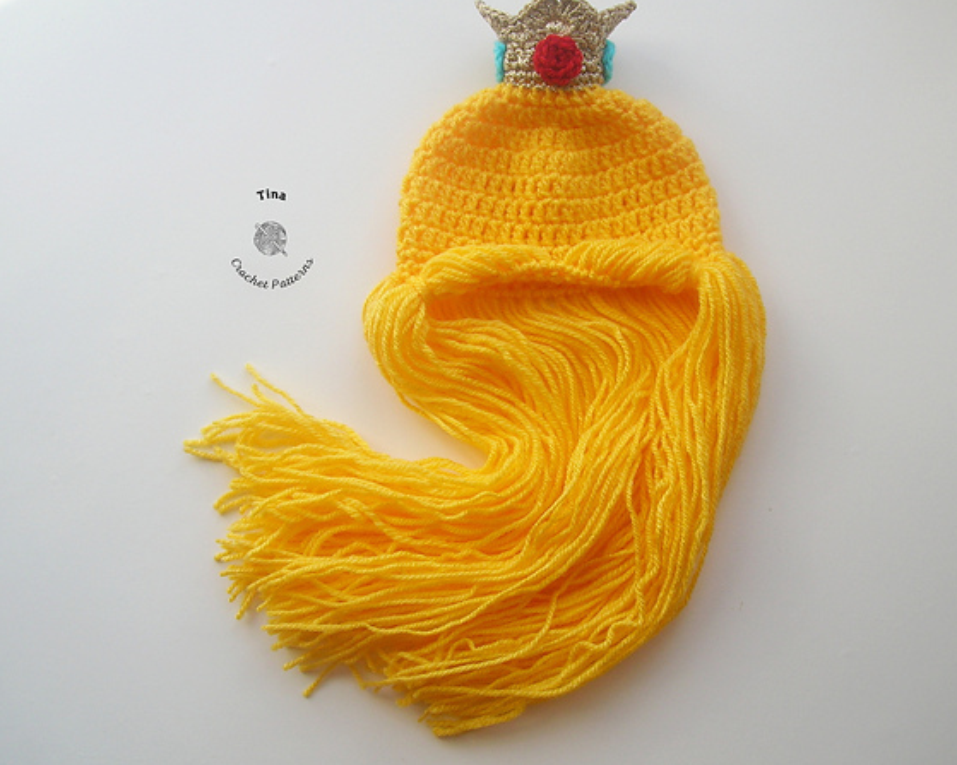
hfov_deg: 47.8
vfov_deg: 39.1
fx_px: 1076
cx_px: 541
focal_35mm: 38
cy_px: 361
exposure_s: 1/62.7
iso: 50
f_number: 4.9
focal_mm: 5.7
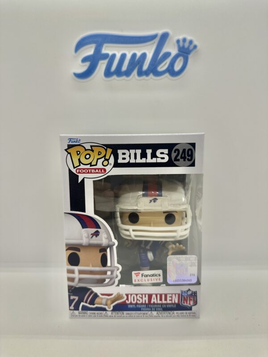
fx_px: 248
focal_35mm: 24
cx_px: 134
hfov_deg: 56.8
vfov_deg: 71.6
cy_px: 178
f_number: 1.78
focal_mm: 6.86
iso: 64
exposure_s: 1/211
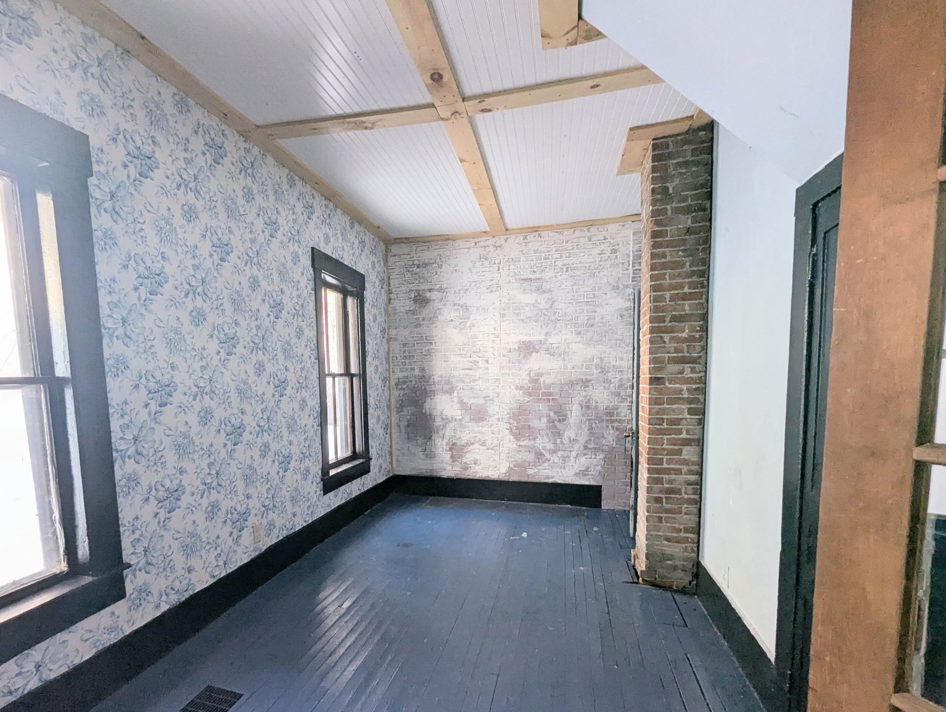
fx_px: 438
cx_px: 406
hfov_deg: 93.8
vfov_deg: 77.3
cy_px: 428
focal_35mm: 16
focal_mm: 1.95
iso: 64
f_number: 2.2
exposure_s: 1/101
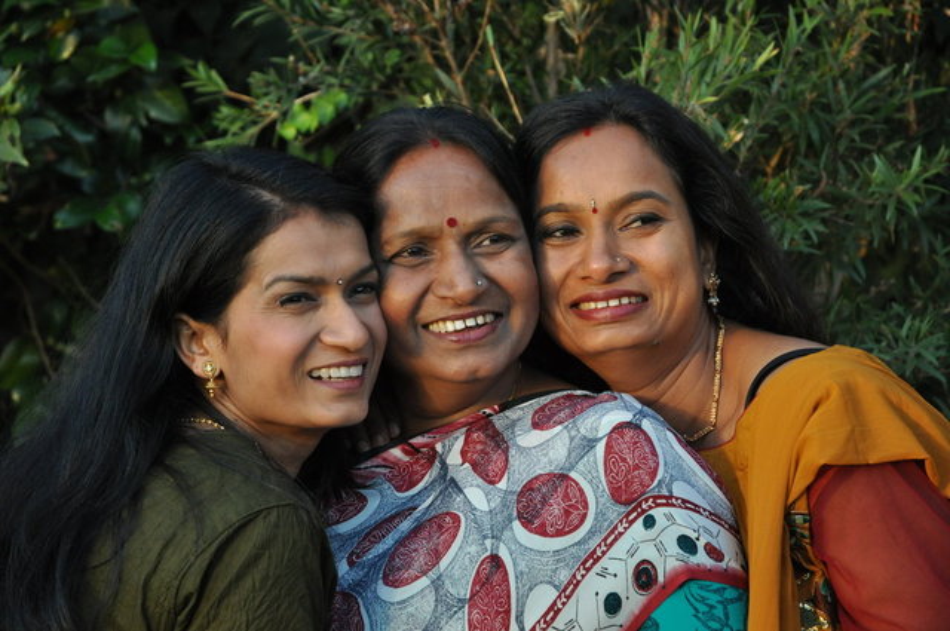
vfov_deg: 10.7
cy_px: 316
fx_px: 3360
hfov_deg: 16.1
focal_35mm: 128
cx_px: 475
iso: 800
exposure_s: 1/250
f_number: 5.6
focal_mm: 85
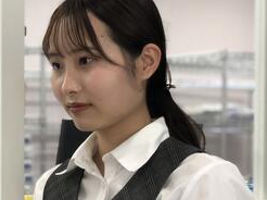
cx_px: 11
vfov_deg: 11.6
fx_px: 979
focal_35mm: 127
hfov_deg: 15.3
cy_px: 176
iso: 64
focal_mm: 6
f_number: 2.4
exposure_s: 1/60
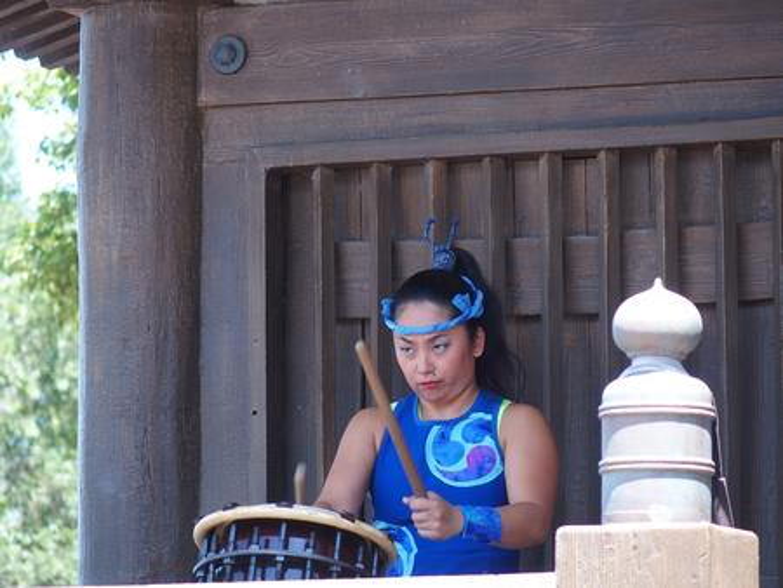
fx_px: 6111
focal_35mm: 270
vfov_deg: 5.5
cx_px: 392
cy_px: 294
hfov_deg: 7.3
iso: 125
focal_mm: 56.7
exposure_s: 1/250
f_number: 2.8
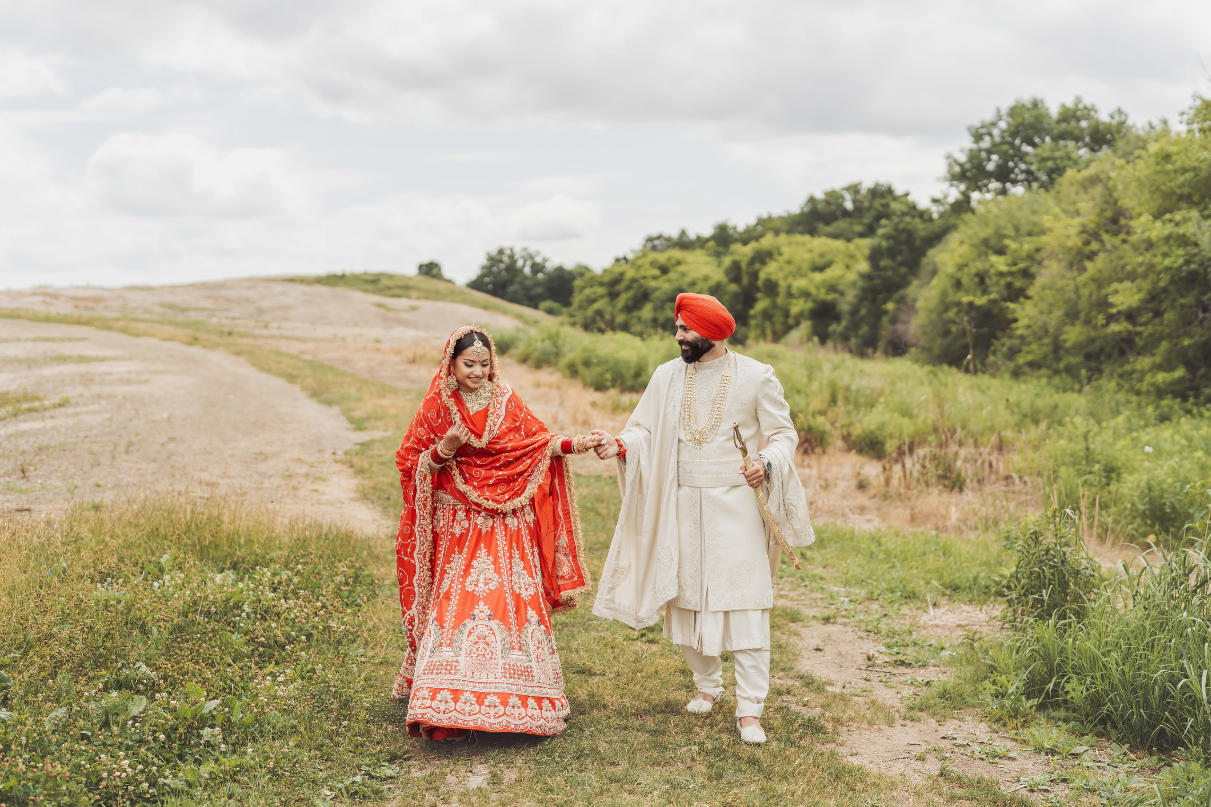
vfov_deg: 27.0
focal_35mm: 50
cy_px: 404
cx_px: 606
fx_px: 1682
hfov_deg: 39.6
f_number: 2
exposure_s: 1/3200
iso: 100
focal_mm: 50
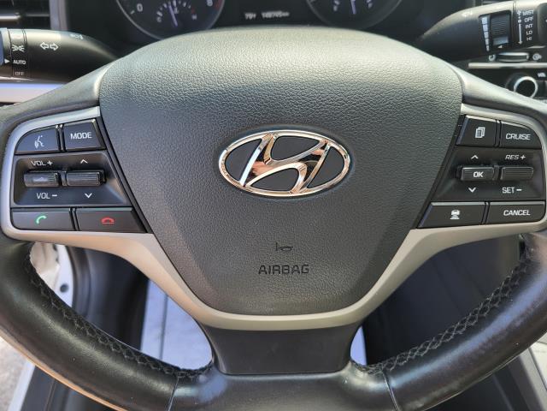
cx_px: 274
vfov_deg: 53.1
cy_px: 206
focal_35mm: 26
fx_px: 411
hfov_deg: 67.3
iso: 40
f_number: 1.8
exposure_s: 1/124
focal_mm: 5.4
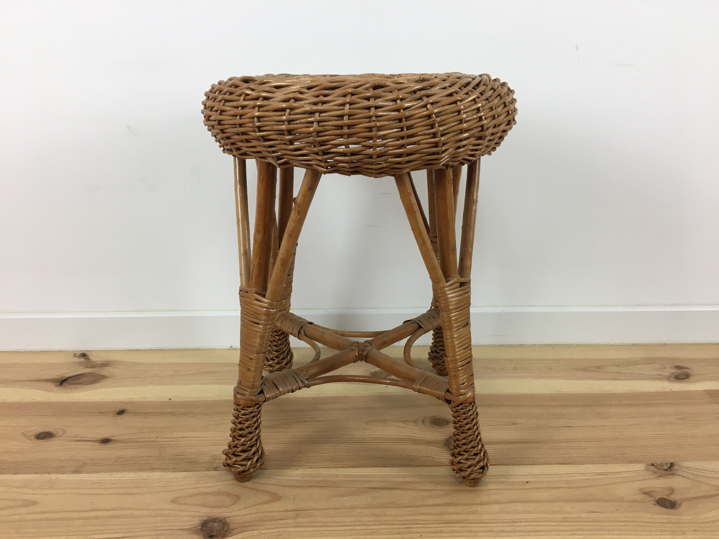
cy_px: 270
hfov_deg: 61.7
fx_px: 602
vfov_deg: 48.2
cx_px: 360
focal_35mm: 29
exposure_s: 1/33
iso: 25
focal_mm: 4.15
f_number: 2.2
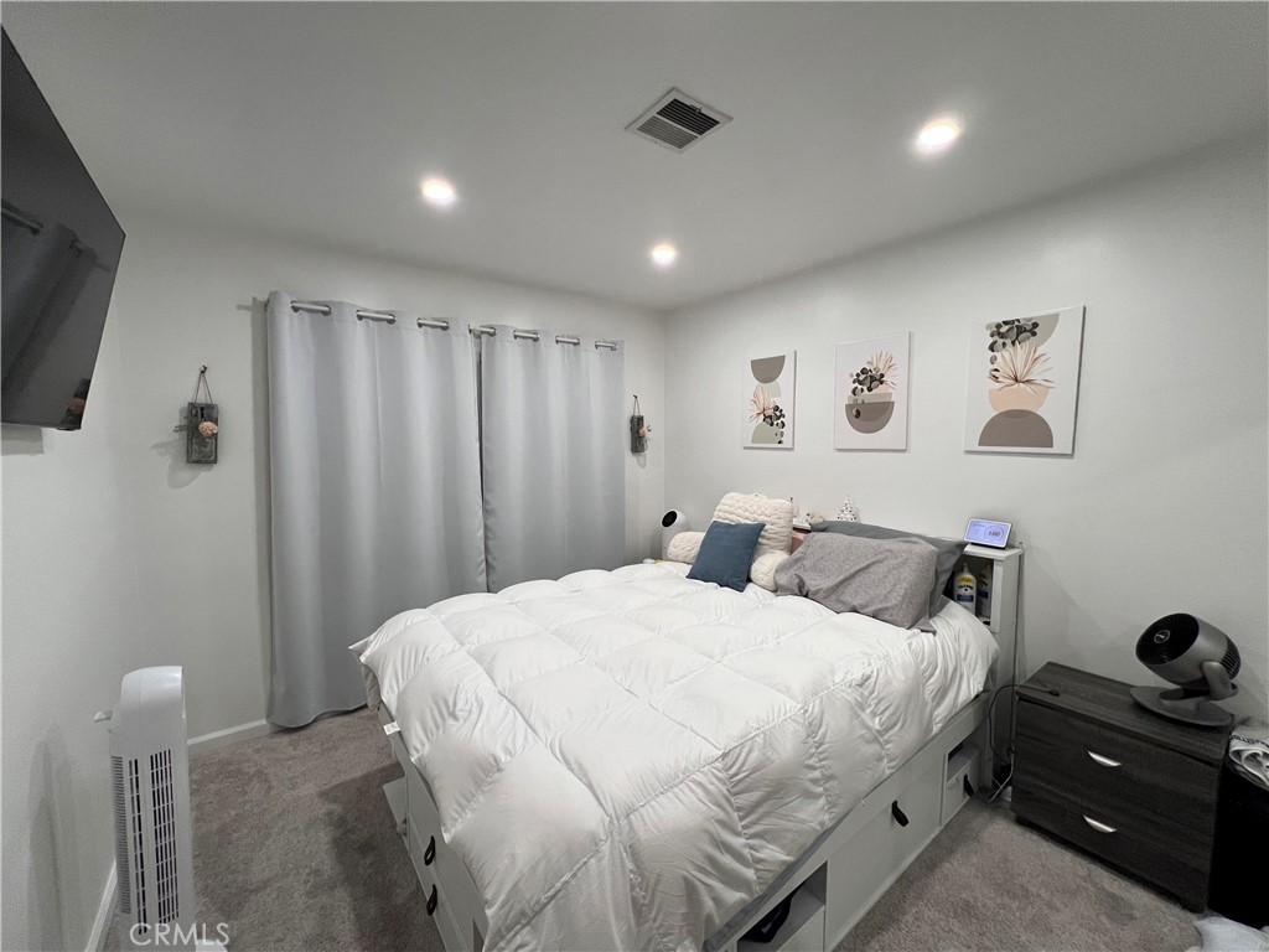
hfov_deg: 106.2
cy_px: 476
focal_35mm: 13
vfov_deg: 89.9
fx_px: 477
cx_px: 634
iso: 160
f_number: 1.8
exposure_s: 1/120
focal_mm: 1.57
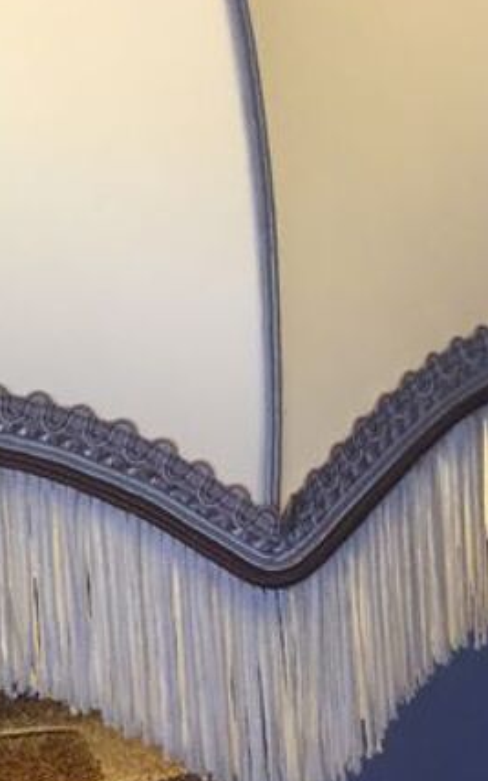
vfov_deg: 21.3
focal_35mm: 96
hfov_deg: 13.3
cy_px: 670
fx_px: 2042
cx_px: -86
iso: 64
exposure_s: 1/33
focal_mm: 4.15
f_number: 2.2
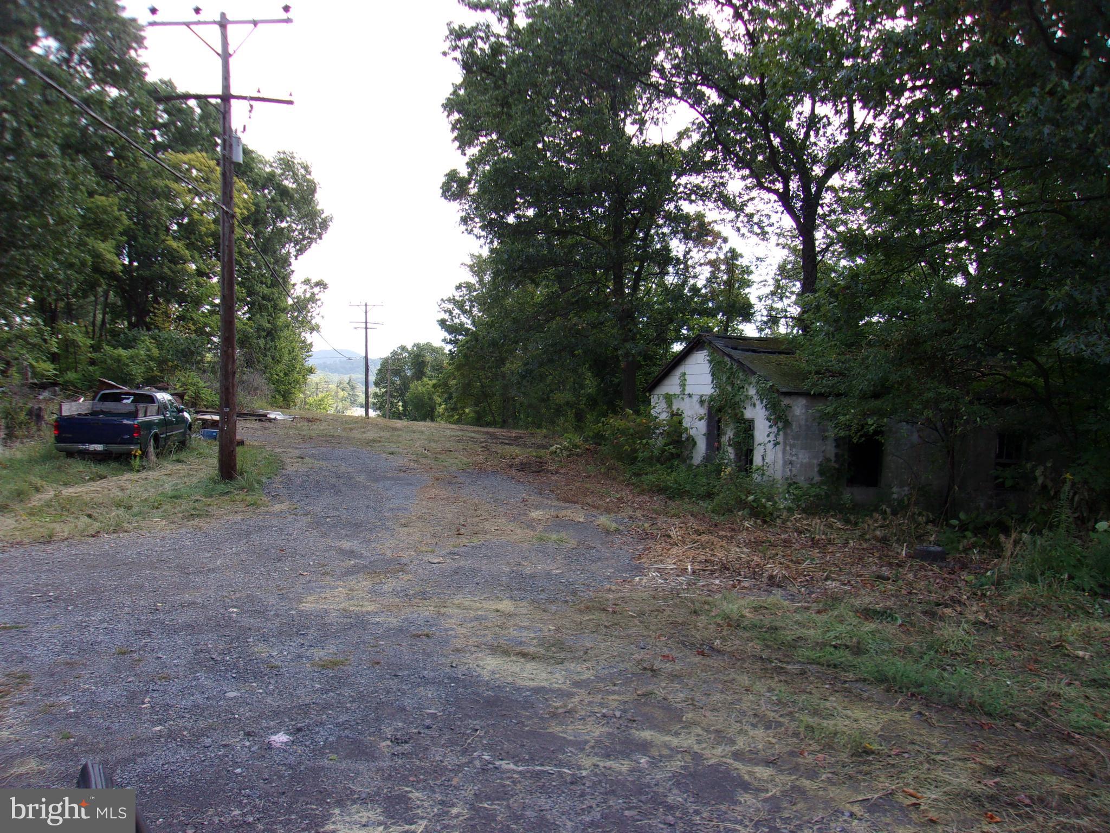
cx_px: 555
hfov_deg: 65.3
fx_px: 866
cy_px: 416
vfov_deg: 51.4
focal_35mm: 27
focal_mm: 4.9
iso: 80
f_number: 3
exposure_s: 1/280
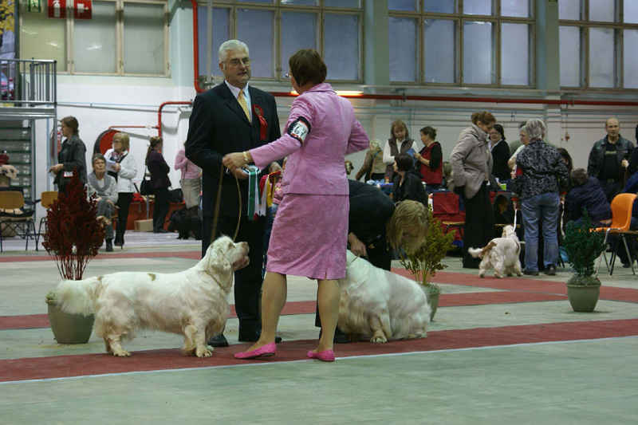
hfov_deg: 22.6
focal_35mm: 90
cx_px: 319
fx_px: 1595
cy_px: 212
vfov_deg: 15.2
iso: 400
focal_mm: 60
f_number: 5.6
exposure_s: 1/20
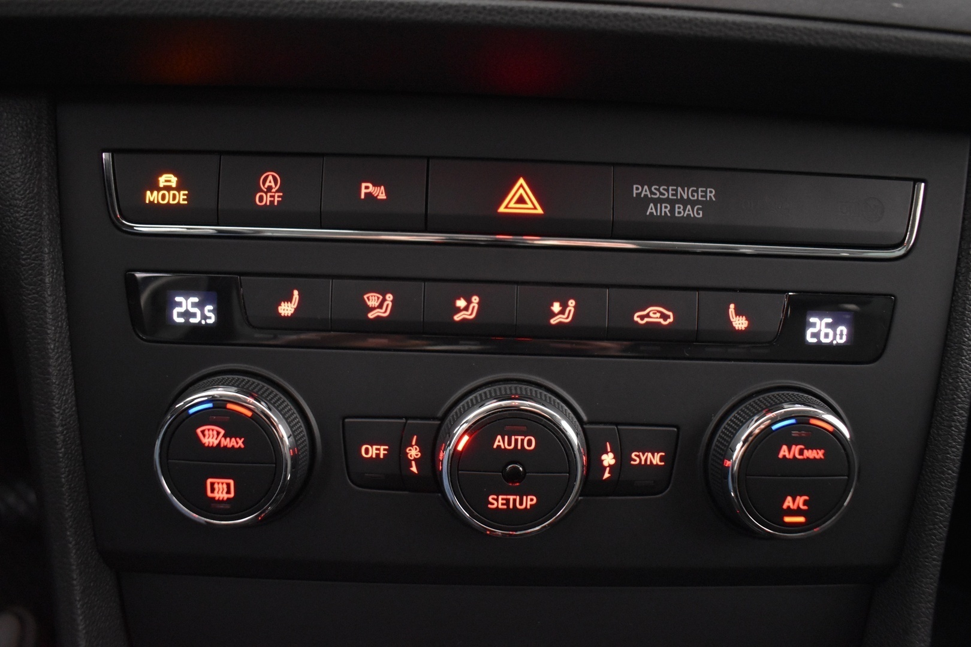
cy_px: 324
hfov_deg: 67.4
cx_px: 486
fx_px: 728
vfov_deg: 47.9
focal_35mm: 27
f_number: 3.5
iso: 3200
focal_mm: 18
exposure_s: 1/15
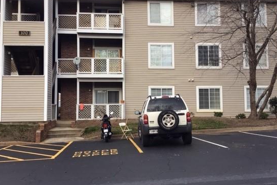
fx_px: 292
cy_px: 91
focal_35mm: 38
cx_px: 134
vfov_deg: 35.1
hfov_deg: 50.7
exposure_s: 1/382
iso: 25
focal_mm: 3.3
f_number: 2.4
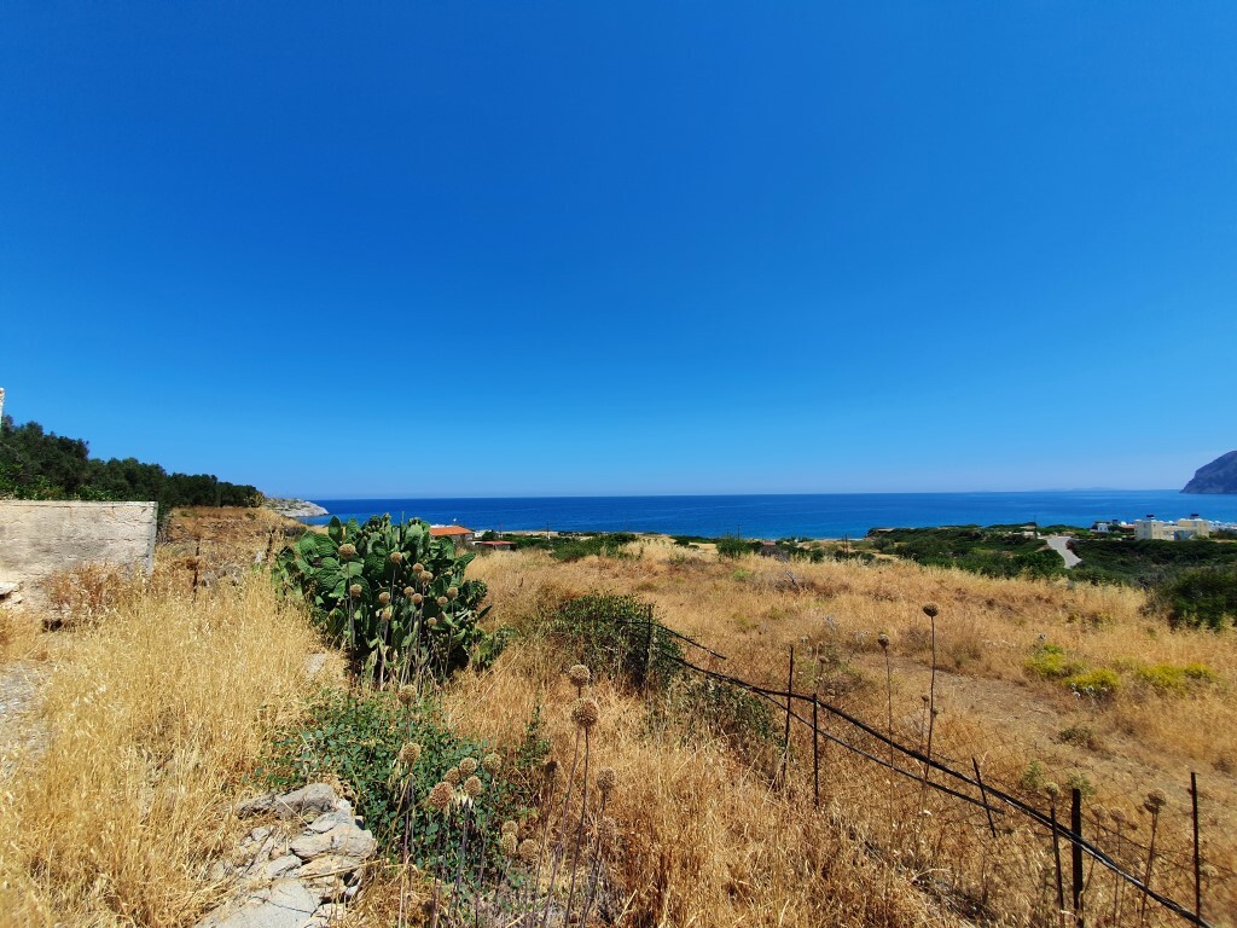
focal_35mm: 13
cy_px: 464
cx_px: 618
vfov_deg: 89.9
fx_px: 465
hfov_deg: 106.2
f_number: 2.2
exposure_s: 1/1432
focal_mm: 1.8
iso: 50
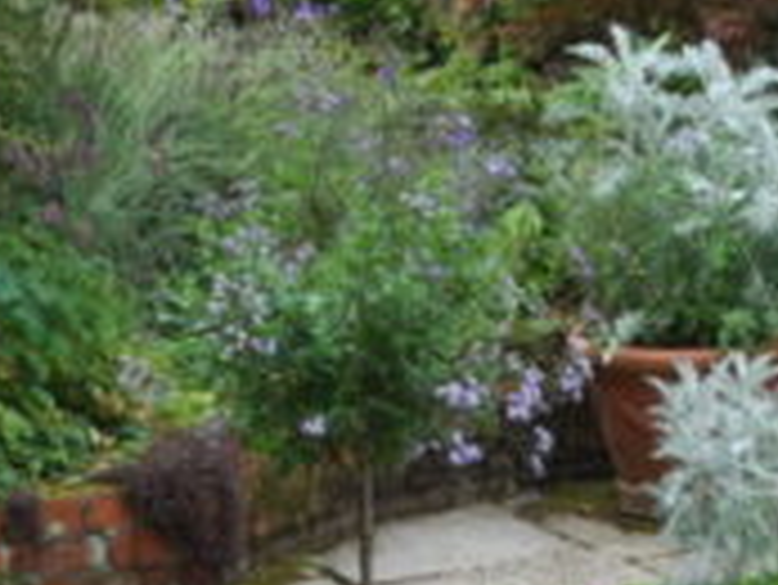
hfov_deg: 10.8
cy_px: -346
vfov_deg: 8.1
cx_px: 1016
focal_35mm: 179
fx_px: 4022
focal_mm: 21
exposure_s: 1/80
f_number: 13
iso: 200
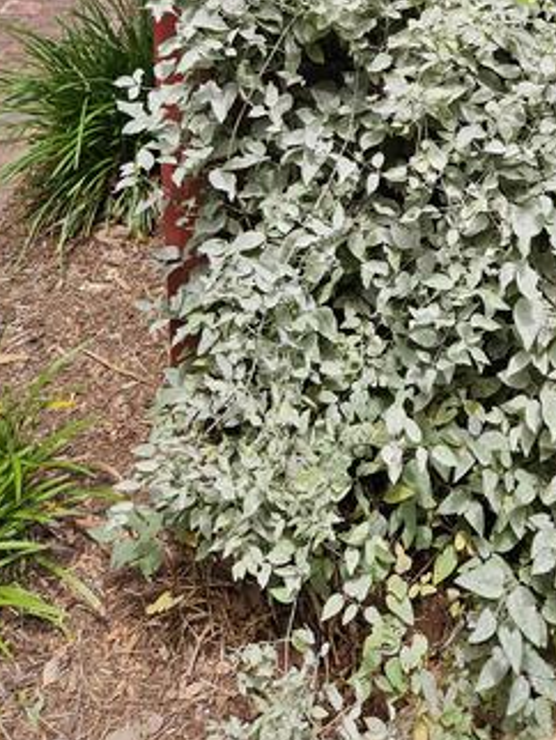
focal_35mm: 50
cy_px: 48
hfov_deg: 28.7
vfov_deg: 35.5
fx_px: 1069
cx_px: 422
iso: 50
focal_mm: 5.4
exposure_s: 1/1081
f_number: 1.8
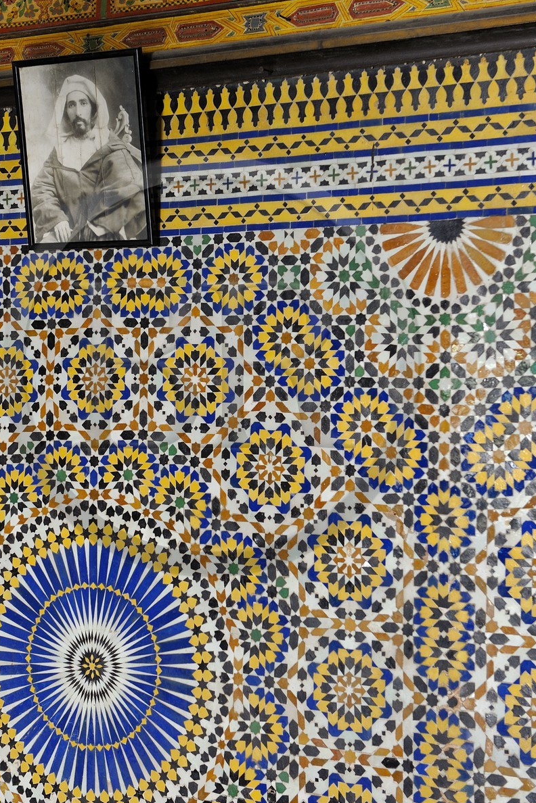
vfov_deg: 28.8
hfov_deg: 19.4
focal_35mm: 70
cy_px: 366
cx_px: 209
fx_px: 1563
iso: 800
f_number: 4.5
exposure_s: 1/50
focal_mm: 52
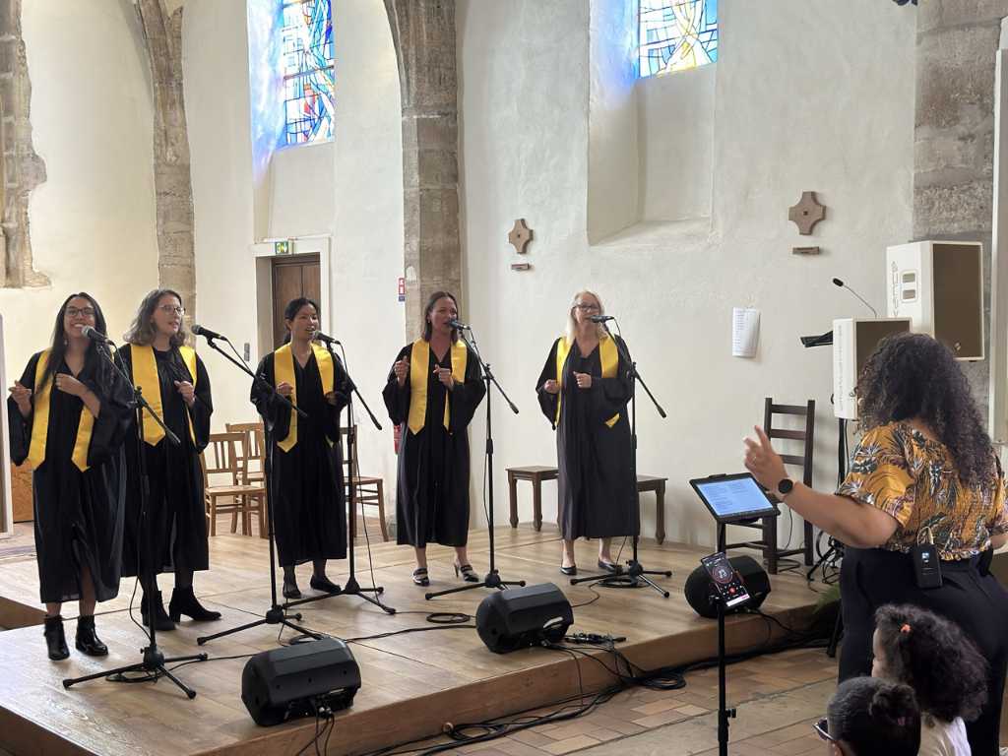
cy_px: 378
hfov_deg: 39.7
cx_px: 504
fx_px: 1398
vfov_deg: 30.3
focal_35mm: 48
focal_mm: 6.9
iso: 320
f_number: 1.8
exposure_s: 1/60
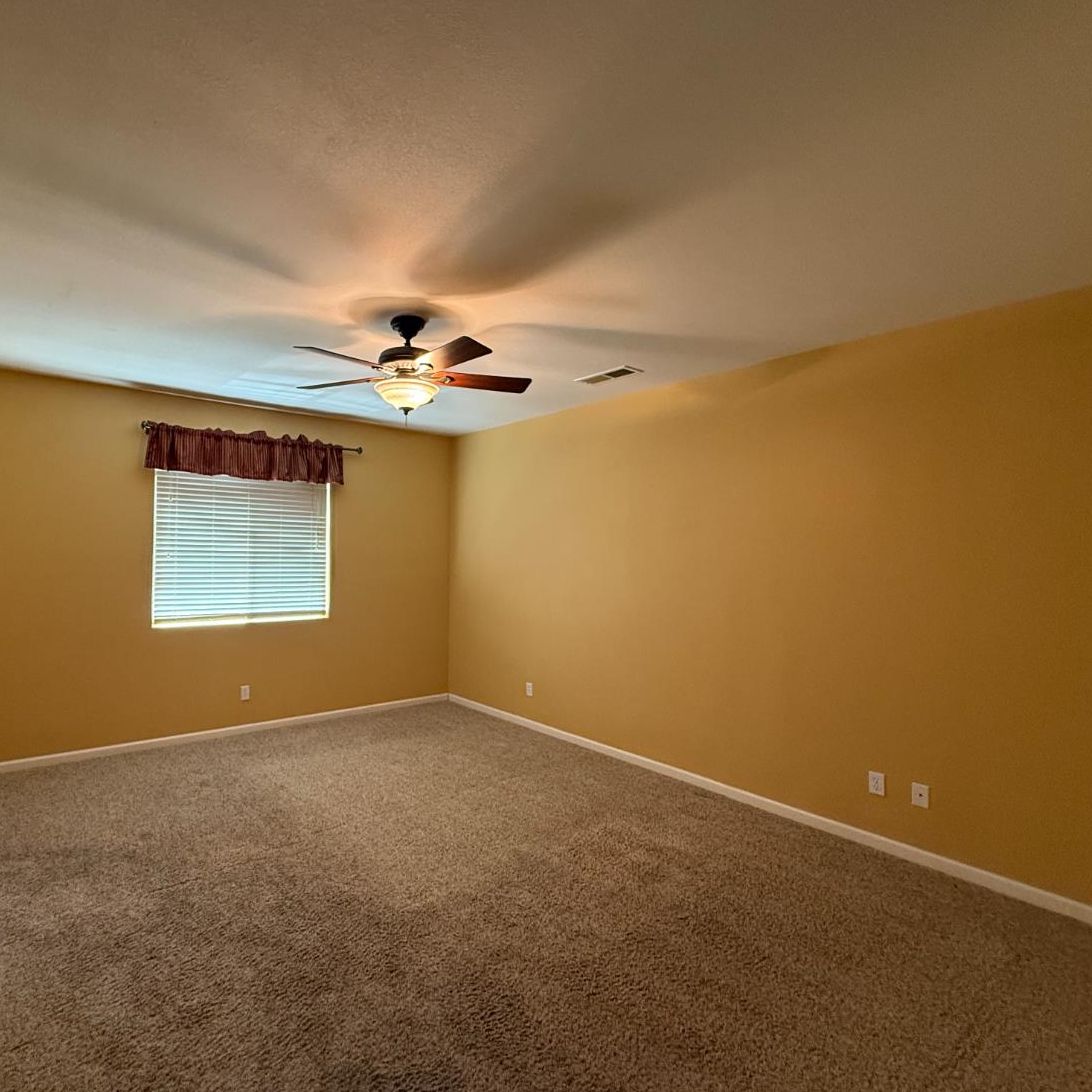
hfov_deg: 82.6
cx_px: 420
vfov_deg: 84.0
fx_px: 607
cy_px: 540
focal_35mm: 17
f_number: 2.2
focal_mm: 2.22
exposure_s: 1/60
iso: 250
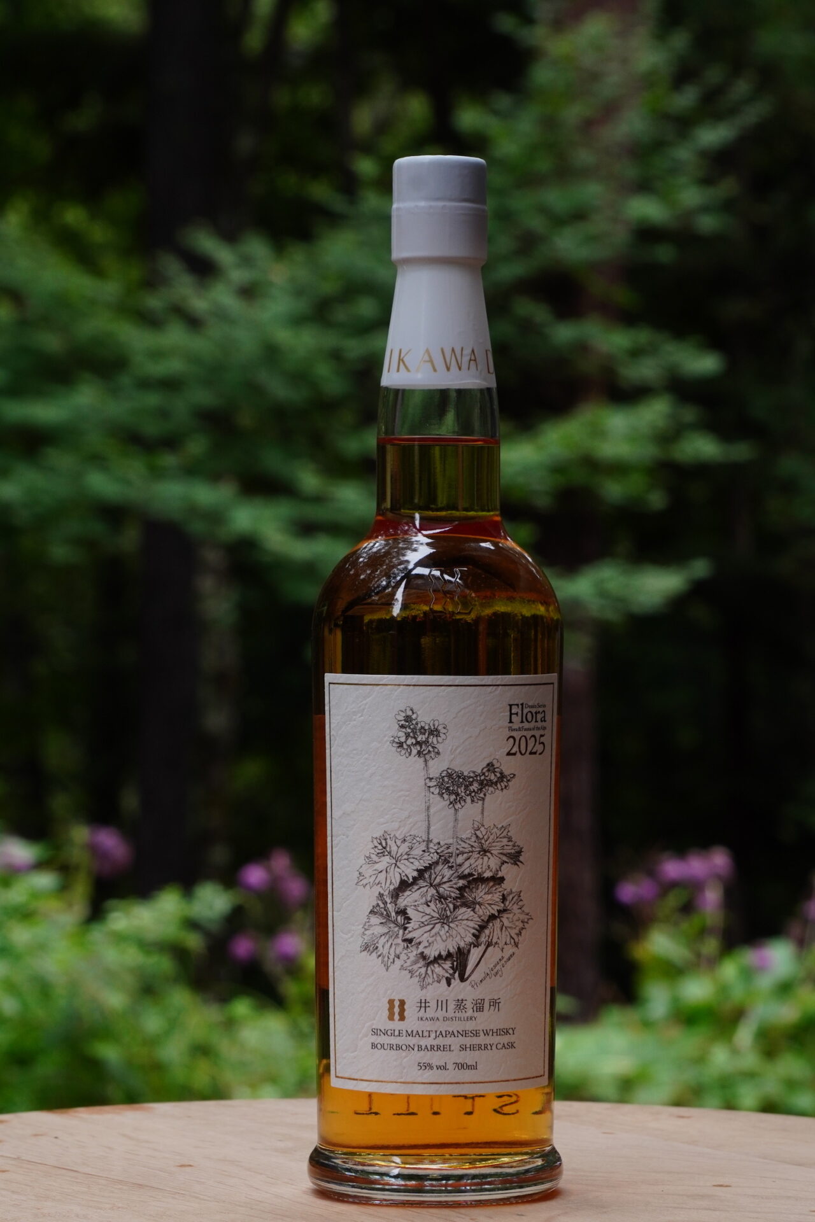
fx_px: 4177
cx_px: 408
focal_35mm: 123
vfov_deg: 16.7
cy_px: 611
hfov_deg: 11.1
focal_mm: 82
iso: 400
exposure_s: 1/80
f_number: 11
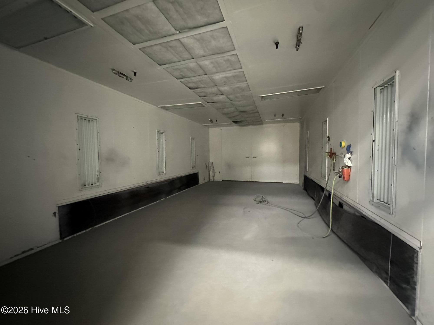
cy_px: 162
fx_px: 176
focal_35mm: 14
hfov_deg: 102.1
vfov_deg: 85.7
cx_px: 217
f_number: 2.2
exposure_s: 1/30
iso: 1250
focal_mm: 2.22
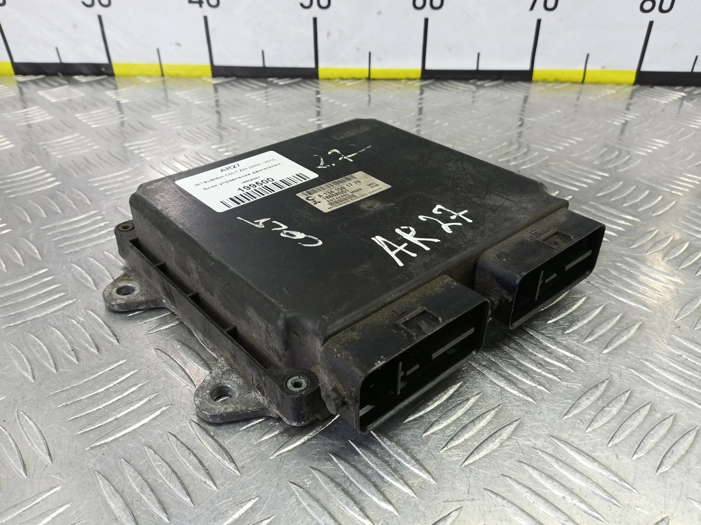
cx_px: 350
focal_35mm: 23
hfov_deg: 73.9
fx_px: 466
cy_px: 262
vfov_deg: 58.9
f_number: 1.6
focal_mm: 4.11
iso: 172
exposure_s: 1/50
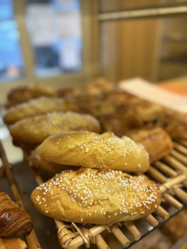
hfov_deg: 53.1
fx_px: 187
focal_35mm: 26
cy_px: 124
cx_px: 94
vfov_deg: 67.3
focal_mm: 5.96
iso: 125
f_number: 1.6
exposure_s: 1/50
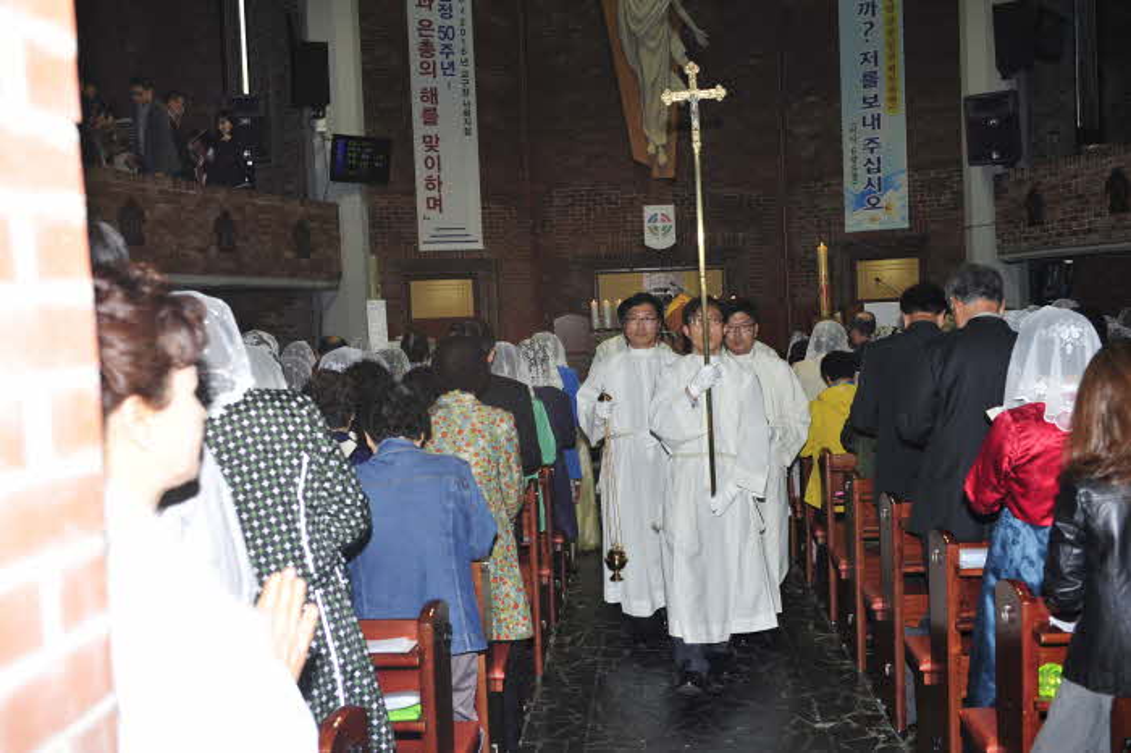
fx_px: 1256
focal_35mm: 40
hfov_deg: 48.5
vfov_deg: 33.4
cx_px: 566
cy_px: 376
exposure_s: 1/60
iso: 200
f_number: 5
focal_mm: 40
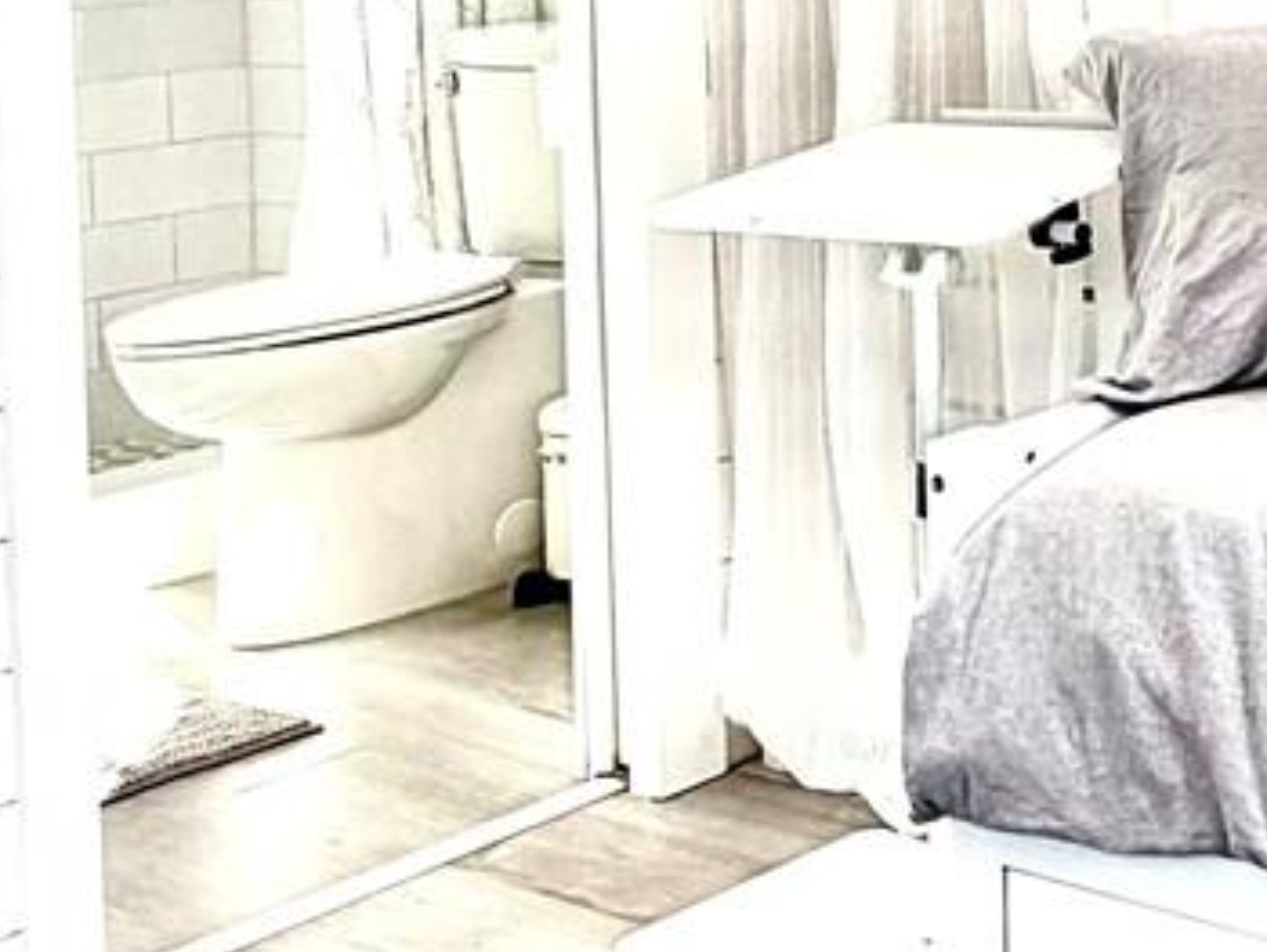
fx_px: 2344
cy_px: -163
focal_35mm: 64
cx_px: 1853
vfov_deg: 21.5
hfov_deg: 24.3
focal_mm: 2.22
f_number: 2.2
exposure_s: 1/124
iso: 32
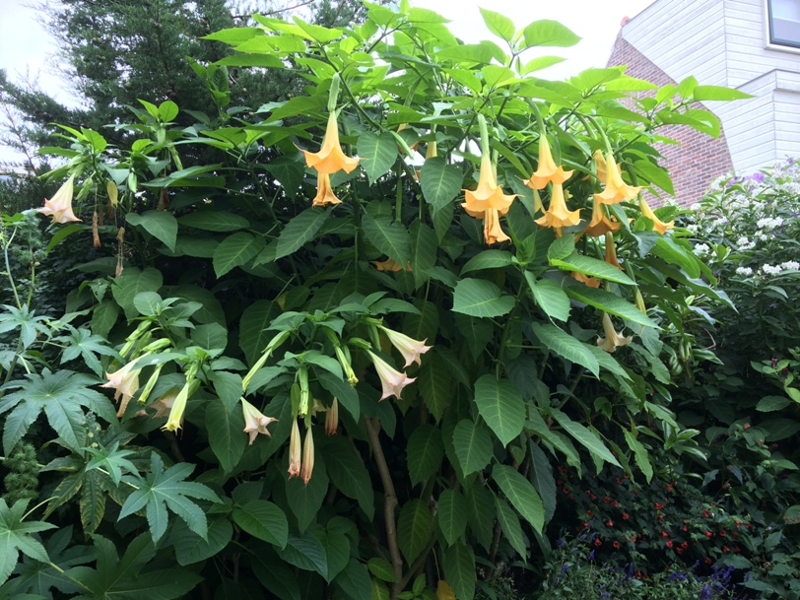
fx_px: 670
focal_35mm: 29
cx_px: 400
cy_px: 300
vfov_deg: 48.2
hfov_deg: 61.7
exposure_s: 1/100
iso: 32
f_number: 2.2
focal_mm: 4.15
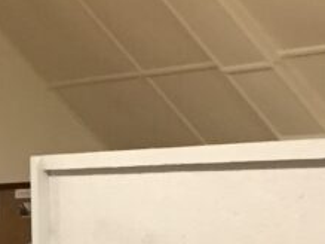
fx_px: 1492
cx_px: -215
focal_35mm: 159
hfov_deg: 11.7
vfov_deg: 8.8
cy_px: 473
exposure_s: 1/20
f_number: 2.2
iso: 250
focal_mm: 4.15
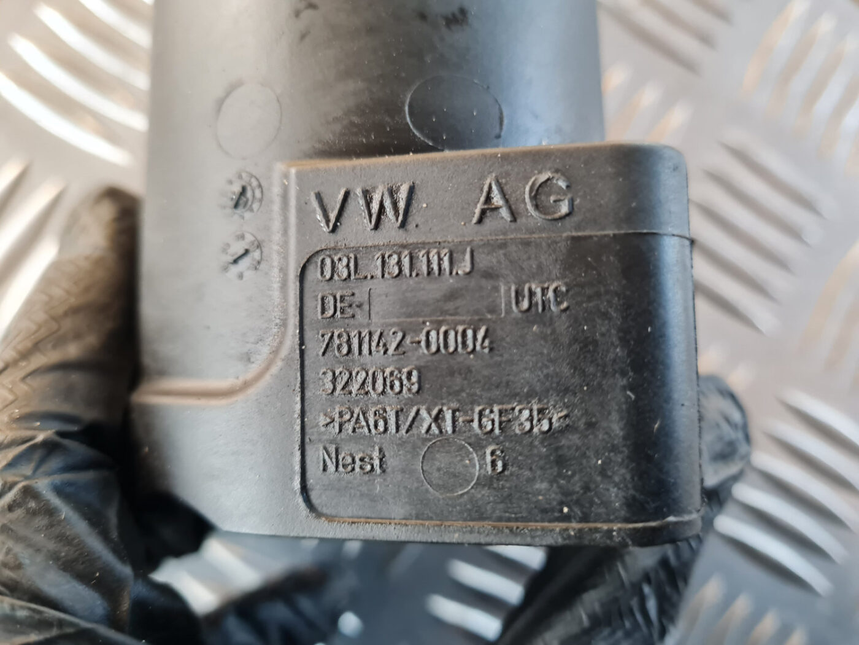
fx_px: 645
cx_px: 430
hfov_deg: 67.3
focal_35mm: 26
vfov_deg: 53.1
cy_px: 322
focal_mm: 5.4
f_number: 1.8
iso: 400
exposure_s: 1/40
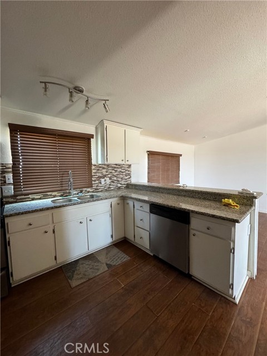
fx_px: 144
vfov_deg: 102.1
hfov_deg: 85.7
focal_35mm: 14
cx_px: 134
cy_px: 178
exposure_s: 1/60
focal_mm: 2.22
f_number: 2.2
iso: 400
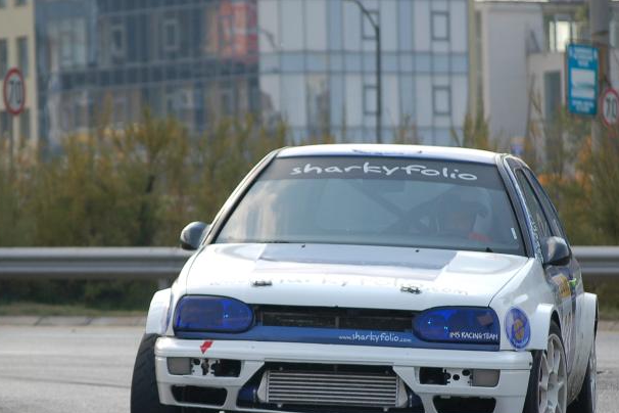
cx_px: 297
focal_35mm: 266
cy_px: 282
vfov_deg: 5.2
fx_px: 4571
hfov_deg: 7.7
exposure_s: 1/1000
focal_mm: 105
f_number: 4.8
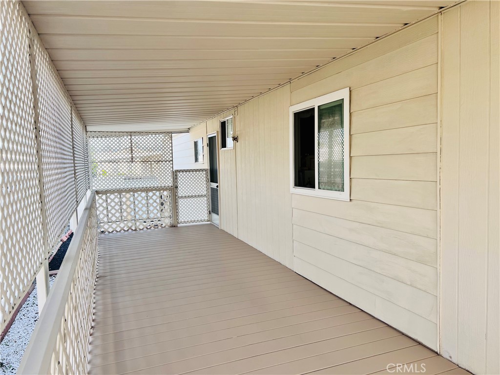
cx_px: 250
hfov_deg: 67.3
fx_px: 376
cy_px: 188
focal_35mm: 26
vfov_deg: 53.1
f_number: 1.5
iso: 50
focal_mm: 5.7
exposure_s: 1/375
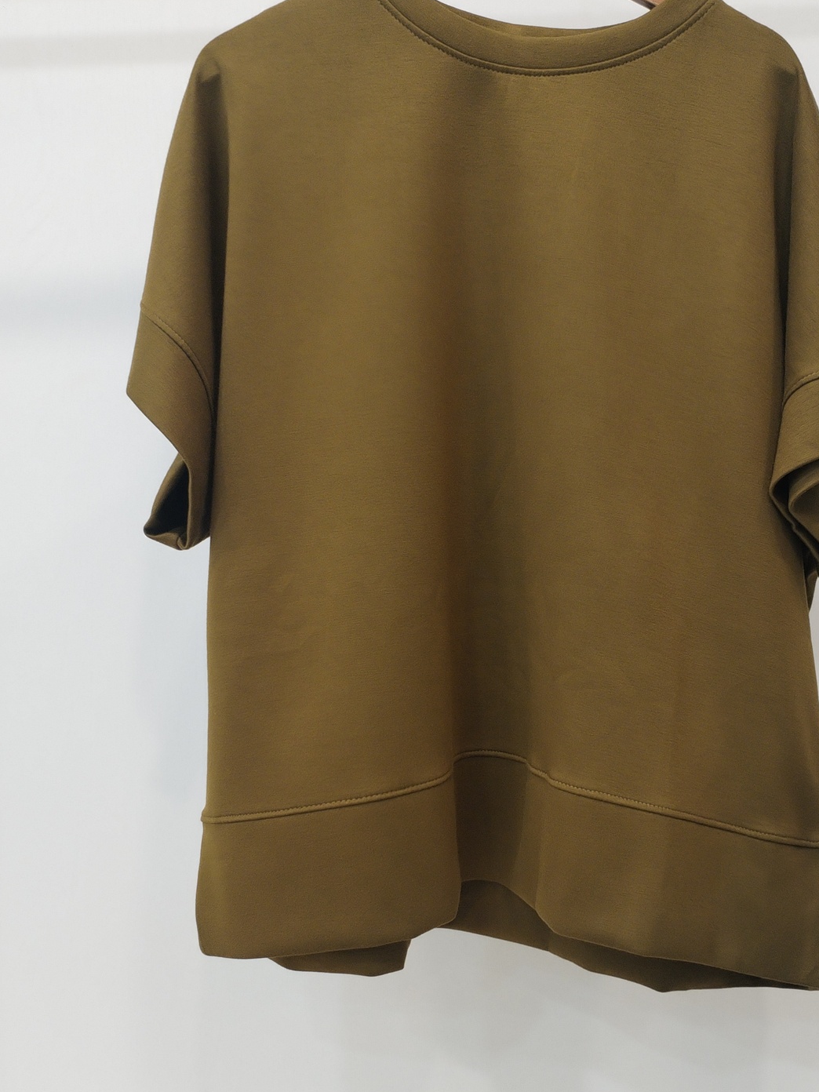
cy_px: 601
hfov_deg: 29.0
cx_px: 499
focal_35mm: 50
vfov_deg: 38.1
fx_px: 1577
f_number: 1.8
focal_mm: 4.75
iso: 375
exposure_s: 1/40
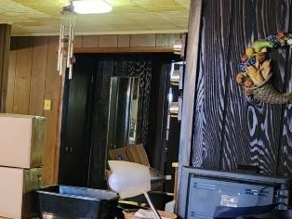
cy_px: 126
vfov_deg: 19.7
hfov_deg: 23.1
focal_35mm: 75
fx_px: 633
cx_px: -85
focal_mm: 6.4
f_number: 1.8
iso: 640
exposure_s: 1/30
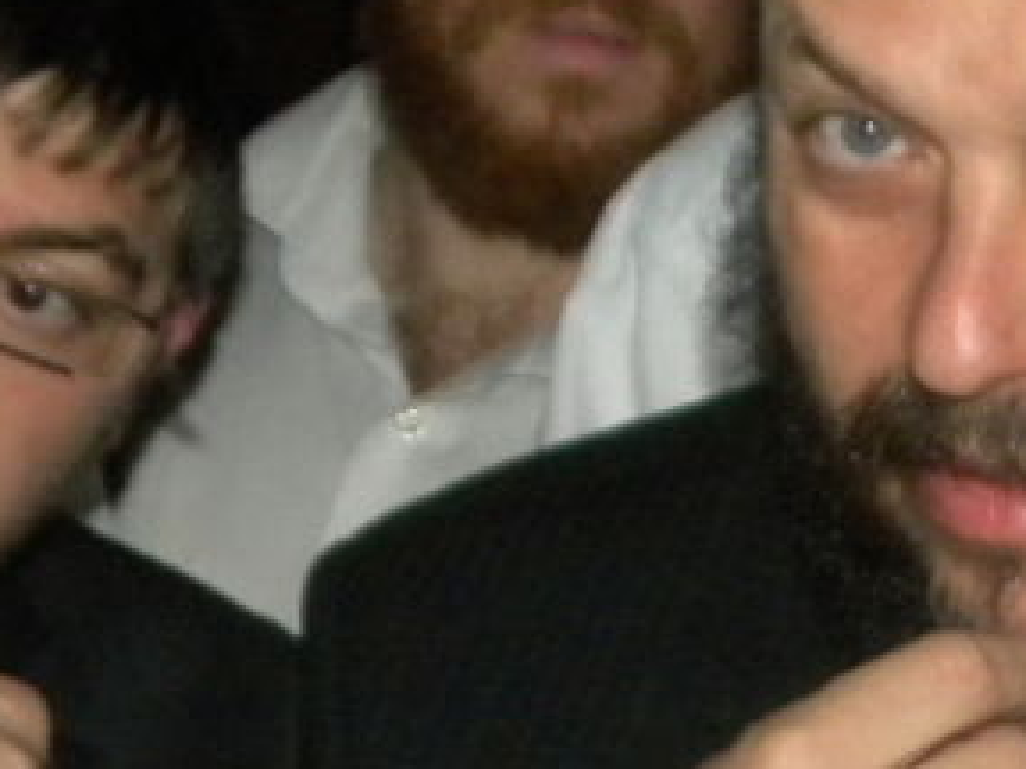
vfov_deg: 9.9
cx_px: 1129
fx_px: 4327
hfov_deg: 13.3
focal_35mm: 146
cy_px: 1061
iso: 400
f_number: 3.8
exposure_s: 1/30
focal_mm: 7.3
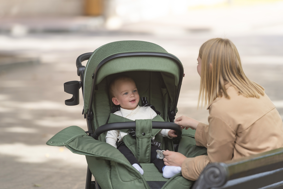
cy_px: 94
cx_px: 142
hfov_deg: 10.8
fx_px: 1494
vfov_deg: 7.2
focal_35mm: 190
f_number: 2.8
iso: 125
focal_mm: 190
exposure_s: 1/640
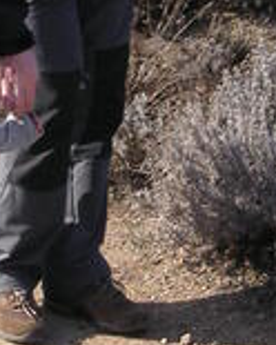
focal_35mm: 187
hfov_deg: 8.3
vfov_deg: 10.2
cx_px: 116
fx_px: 1909
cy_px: -18
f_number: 2.8
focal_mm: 6.1
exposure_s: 1/750
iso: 50
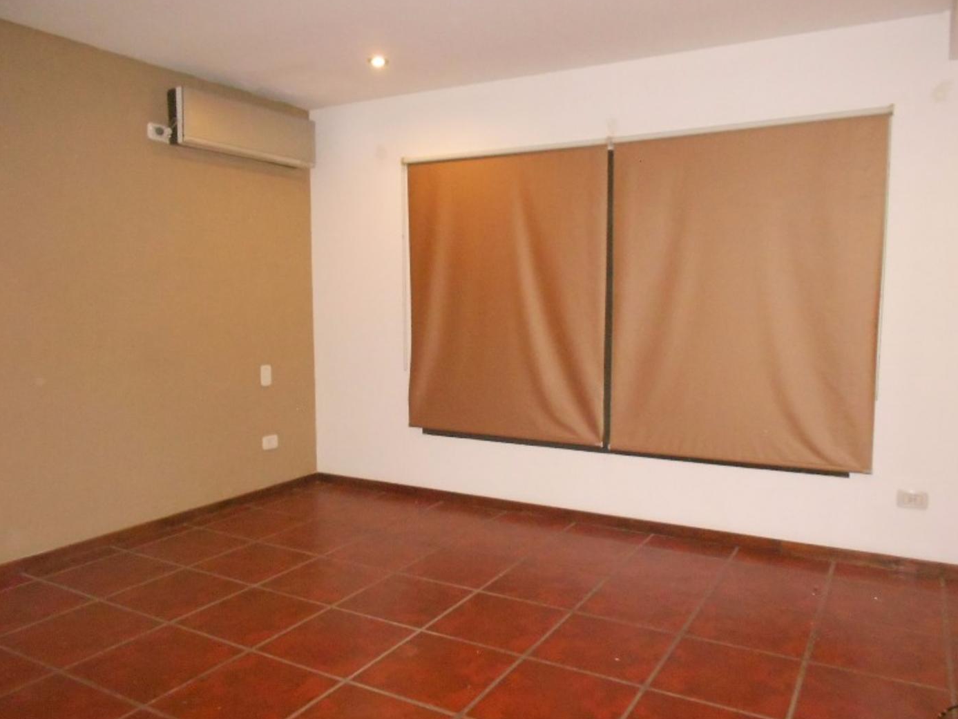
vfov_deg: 51.3
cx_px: 484
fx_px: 747
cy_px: 366
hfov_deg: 65.3
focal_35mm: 27
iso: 800
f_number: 3.2
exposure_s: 1/25
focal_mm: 4.6
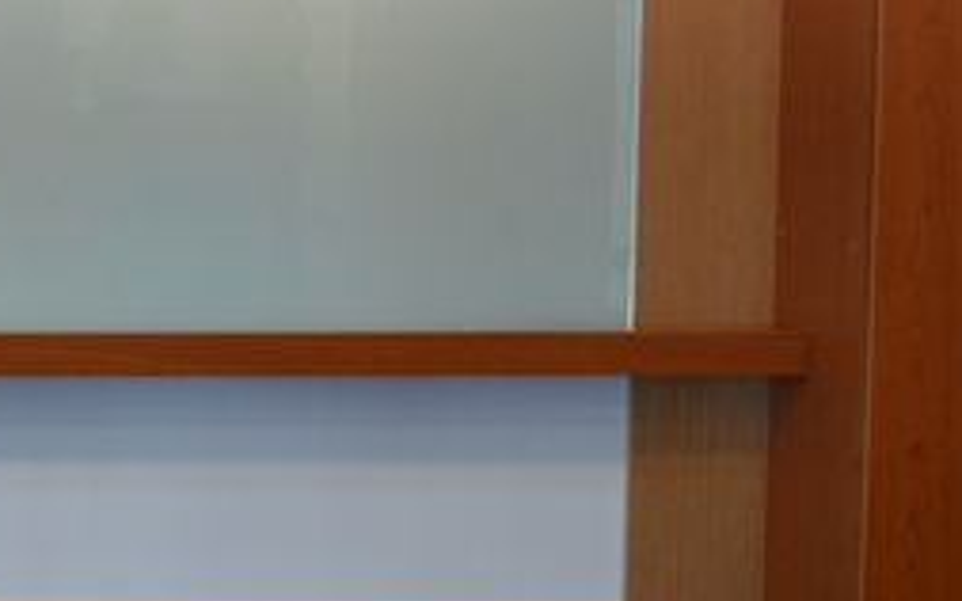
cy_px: 179
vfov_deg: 11.3
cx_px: -540
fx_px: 3041
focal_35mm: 116
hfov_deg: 16.2
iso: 800
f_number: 3.8
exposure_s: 1/50
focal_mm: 24
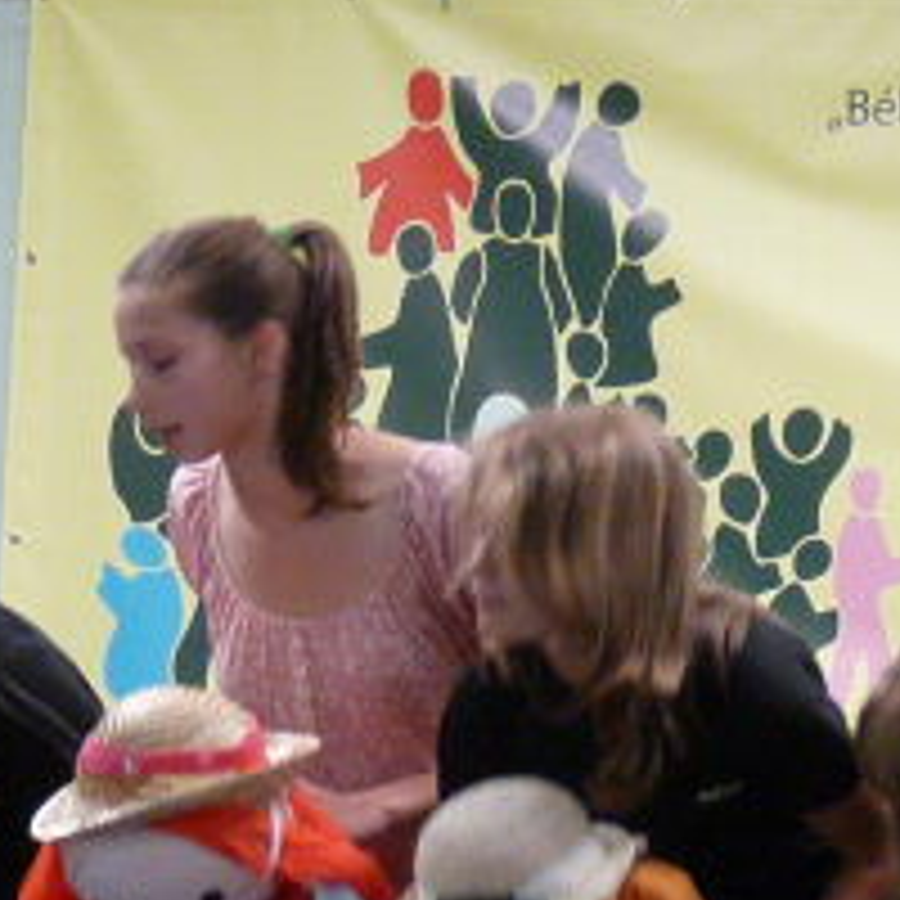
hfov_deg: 5.4
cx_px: 148
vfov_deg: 5.4
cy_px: 990
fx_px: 9560
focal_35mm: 325
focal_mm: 11.5
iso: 320
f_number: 3.4
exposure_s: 1/60
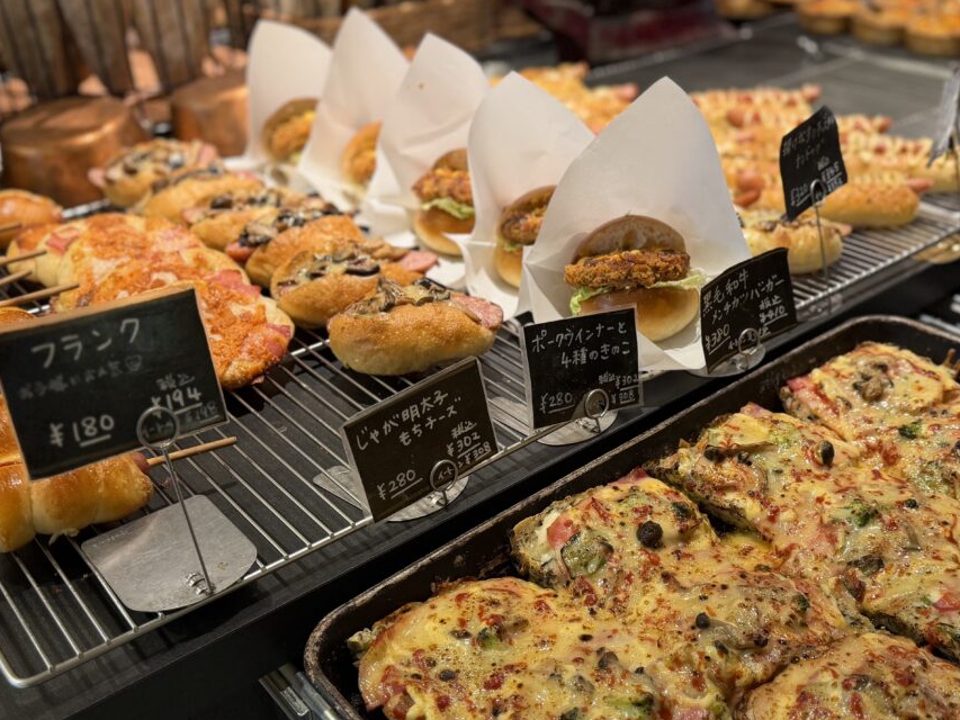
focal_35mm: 36
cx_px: 565
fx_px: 999
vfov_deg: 39.5
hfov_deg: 51.1
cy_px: 436
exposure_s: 1/60
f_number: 1.78
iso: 160
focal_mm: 6.76
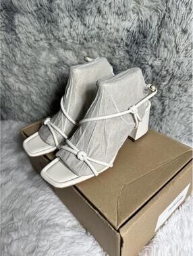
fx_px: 178
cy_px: 128
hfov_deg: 56.9
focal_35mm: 24
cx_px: 96
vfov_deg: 71.5
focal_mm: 6.86
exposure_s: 1/271
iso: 80
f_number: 1.78
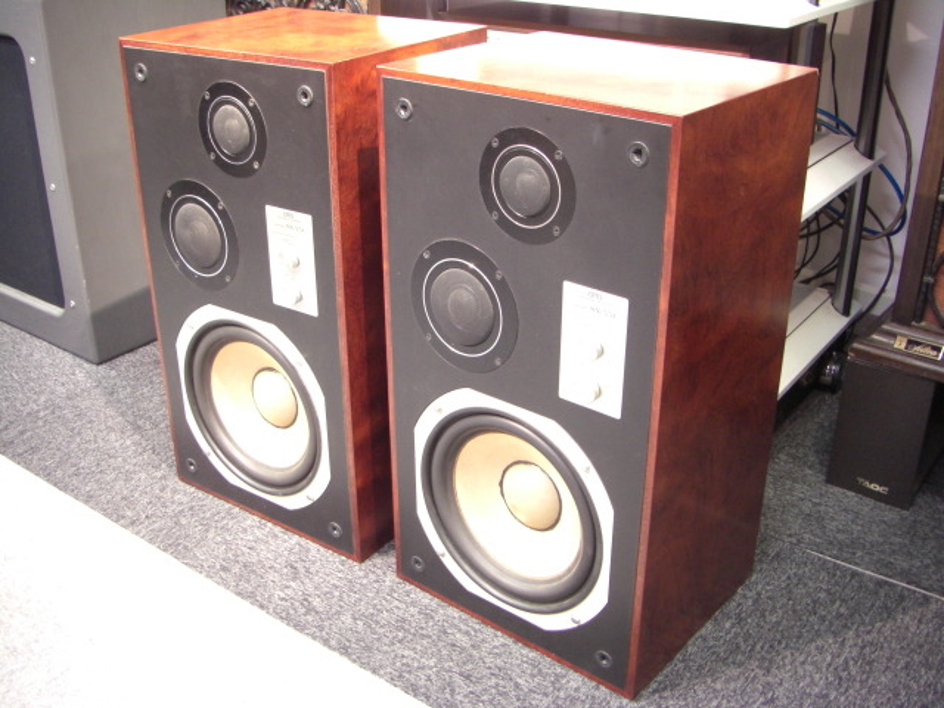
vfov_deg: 37.7
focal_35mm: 38
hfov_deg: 49.0
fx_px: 1036
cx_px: 472
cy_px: 354
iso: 200
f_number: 3.4
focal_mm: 6.3
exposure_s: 1/5
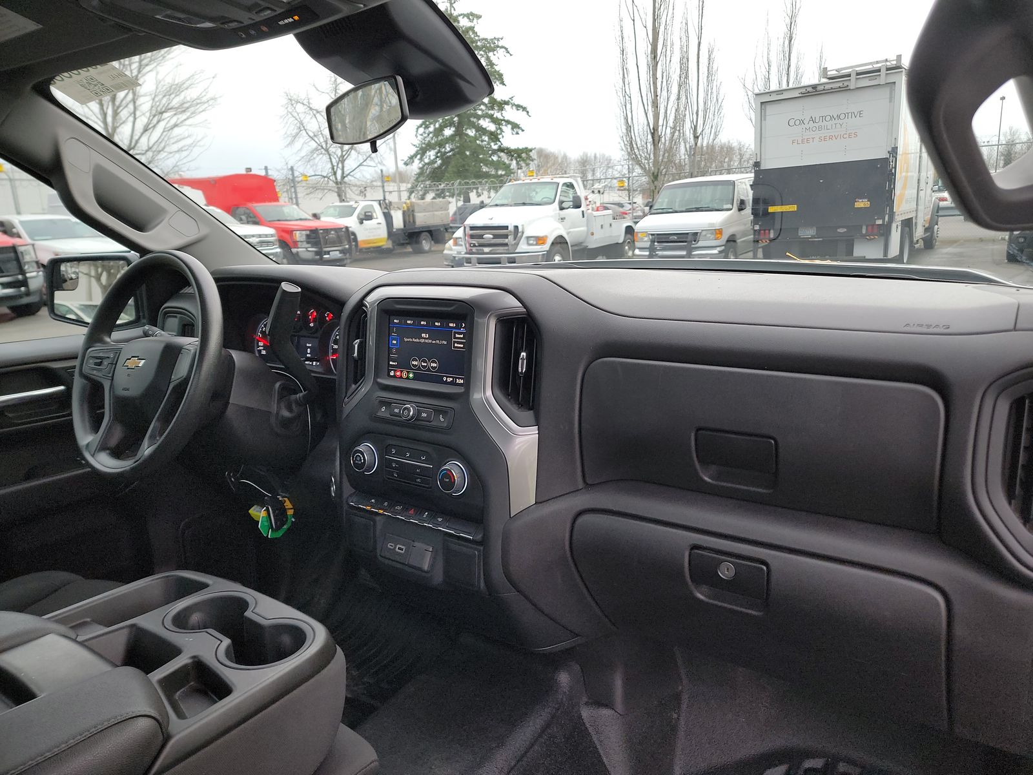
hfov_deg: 71.6
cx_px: 516
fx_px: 716
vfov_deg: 56.8
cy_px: 388
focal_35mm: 24
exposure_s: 1/59
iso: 125
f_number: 1.8
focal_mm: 6.7
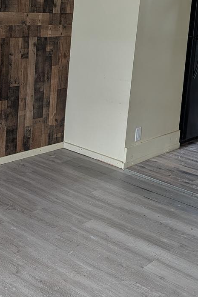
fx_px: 454
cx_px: 37
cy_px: 82
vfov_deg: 35.6
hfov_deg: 24.2
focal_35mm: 55
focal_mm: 6.9
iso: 29
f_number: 1.68
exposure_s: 1/74.9
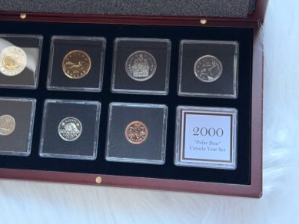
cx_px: 105
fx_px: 639
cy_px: 54
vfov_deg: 19.8
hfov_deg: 26.2
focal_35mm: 74
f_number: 1.78
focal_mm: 6.76
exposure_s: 1/47
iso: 250
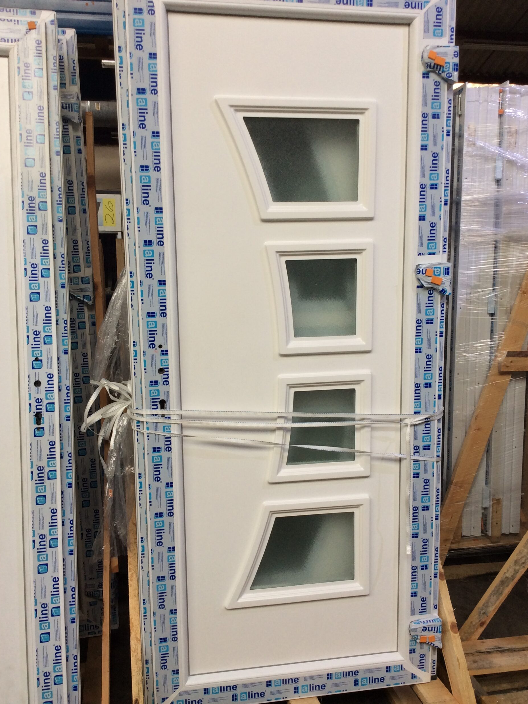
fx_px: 671
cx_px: 263
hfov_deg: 42.9
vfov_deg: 55.3
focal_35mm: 33
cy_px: 363
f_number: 2.4
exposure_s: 1/24
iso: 40
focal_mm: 3.3
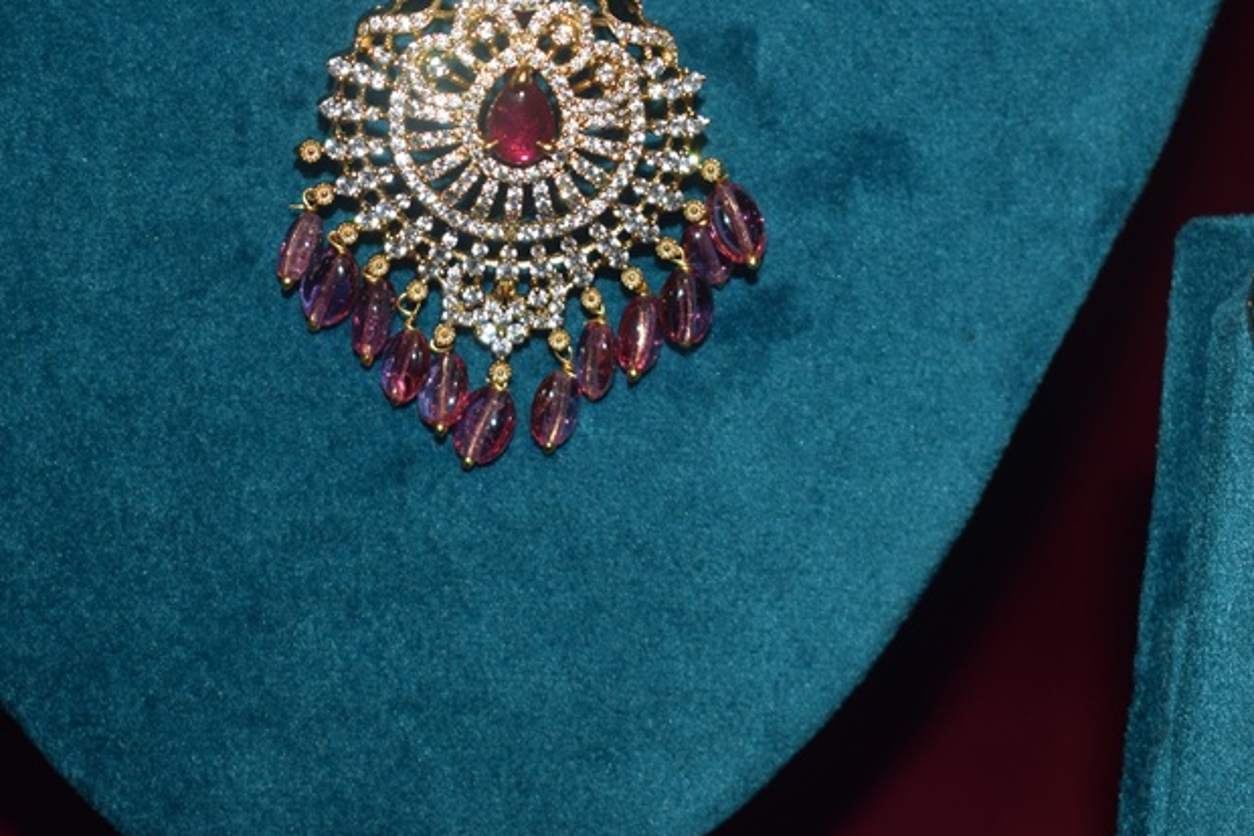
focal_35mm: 90
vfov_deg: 15.1
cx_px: 437
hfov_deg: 22.6
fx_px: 3133
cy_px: 164
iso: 400
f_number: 4.2
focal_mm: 31
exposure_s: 1/60
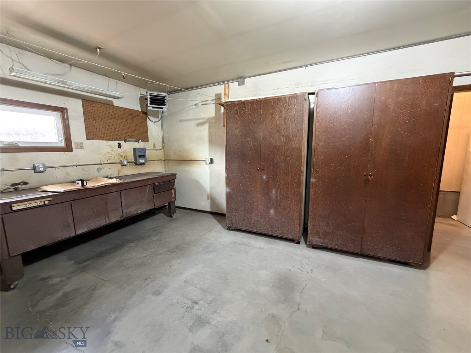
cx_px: 236
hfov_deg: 102.1
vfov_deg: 85.7
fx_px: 190
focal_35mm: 14
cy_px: 176
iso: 640
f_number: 2.2
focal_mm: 2.22
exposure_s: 1/60
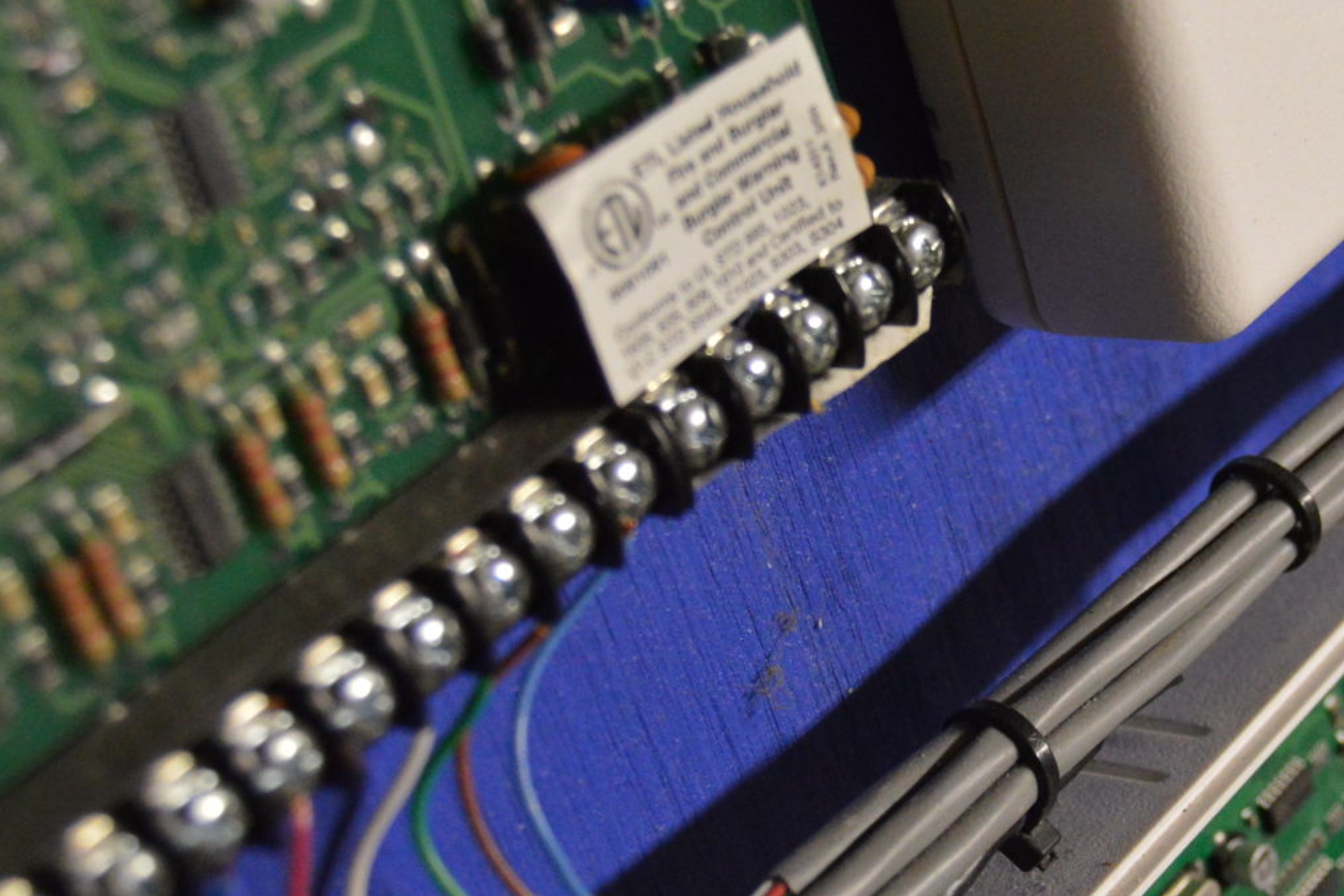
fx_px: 2950
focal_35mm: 79
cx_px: 1063
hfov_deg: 25.3
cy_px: 501
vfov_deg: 17.3
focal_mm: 26
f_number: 4
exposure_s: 1/60
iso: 2500
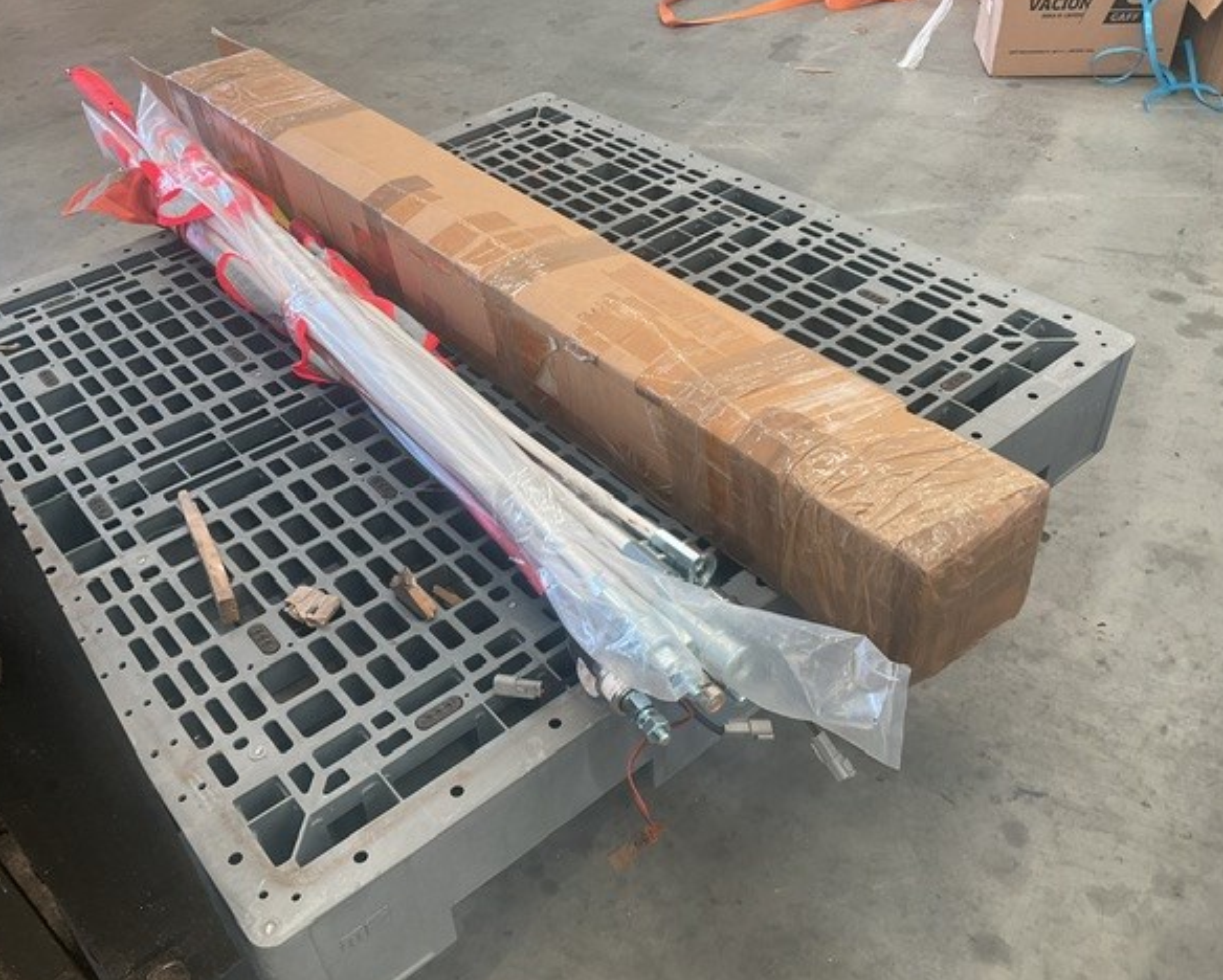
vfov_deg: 47.2
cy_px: 496
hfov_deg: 57.1
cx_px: 574
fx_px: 1123
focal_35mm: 31
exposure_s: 1/50
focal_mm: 3
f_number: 1.8
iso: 40
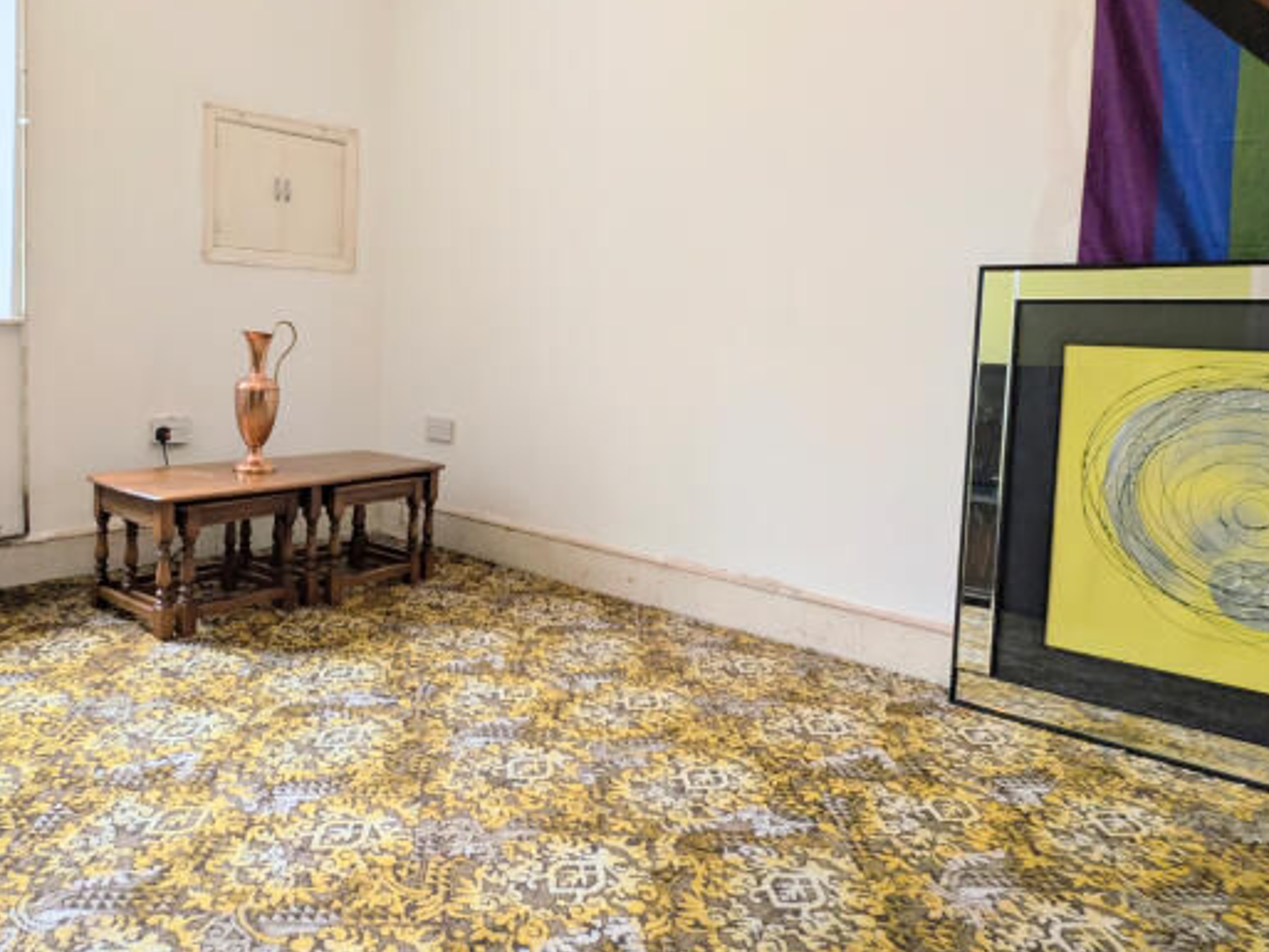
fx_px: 880
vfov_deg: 56.1
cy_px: 350
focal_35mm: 24
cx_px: 450
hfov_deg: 70.0
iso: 41
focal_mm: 2.23
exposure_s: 1/73.3
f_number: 1.95
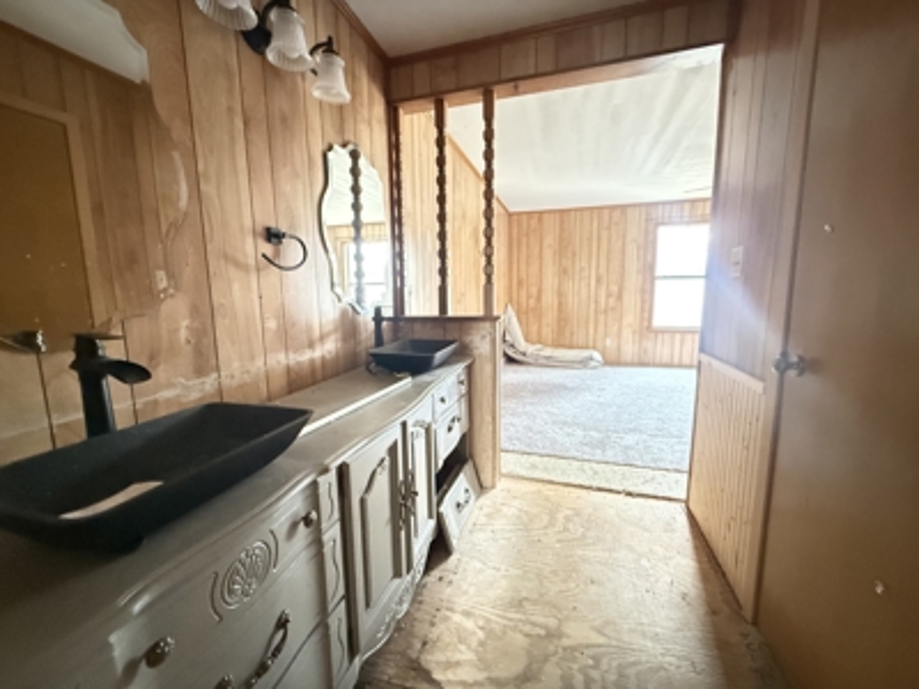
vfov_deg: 85.7
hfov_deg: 102.1
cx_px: 460
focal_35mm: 14
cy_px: 344
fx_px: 372
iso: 3200
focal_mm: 2.22
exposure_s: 1/15
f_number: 2.2
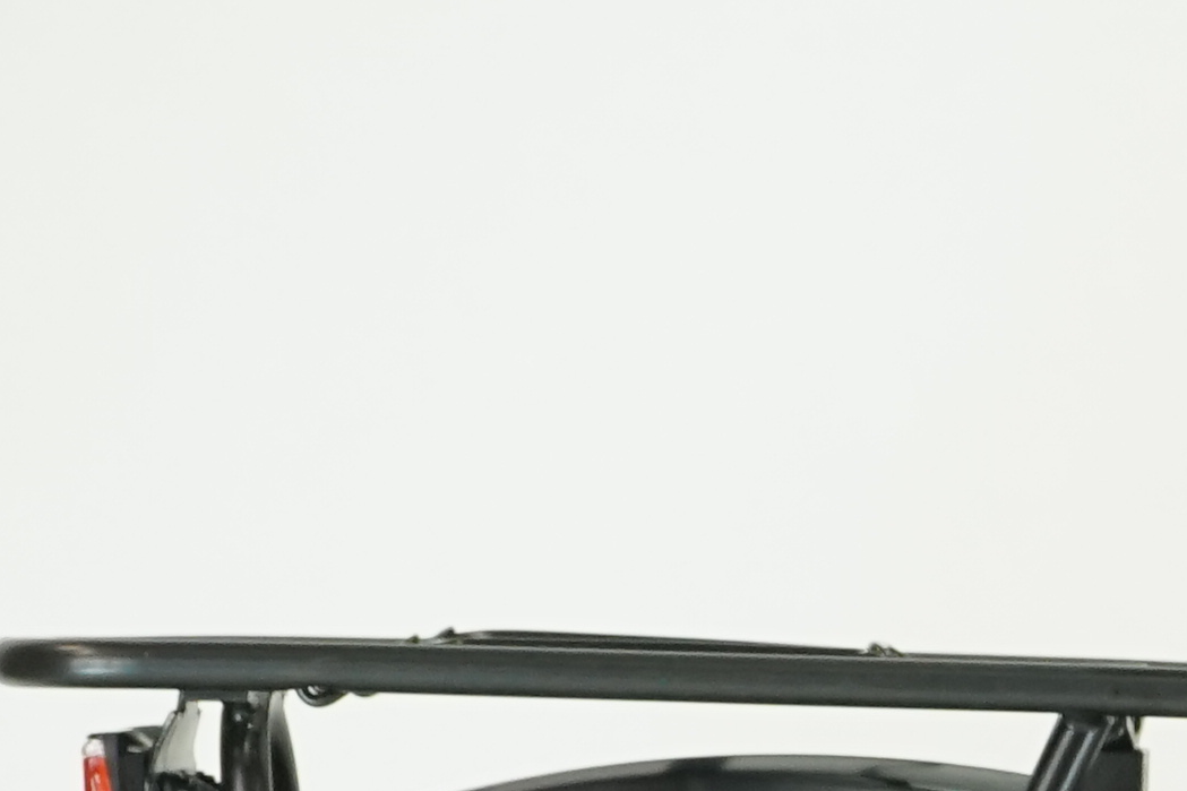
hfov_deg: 5.7
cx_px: 2782
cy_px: 1393
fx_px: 11505
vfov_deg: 3.9
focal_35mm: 349
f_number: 5.6
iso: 1600
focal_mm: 61
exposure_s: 1/200
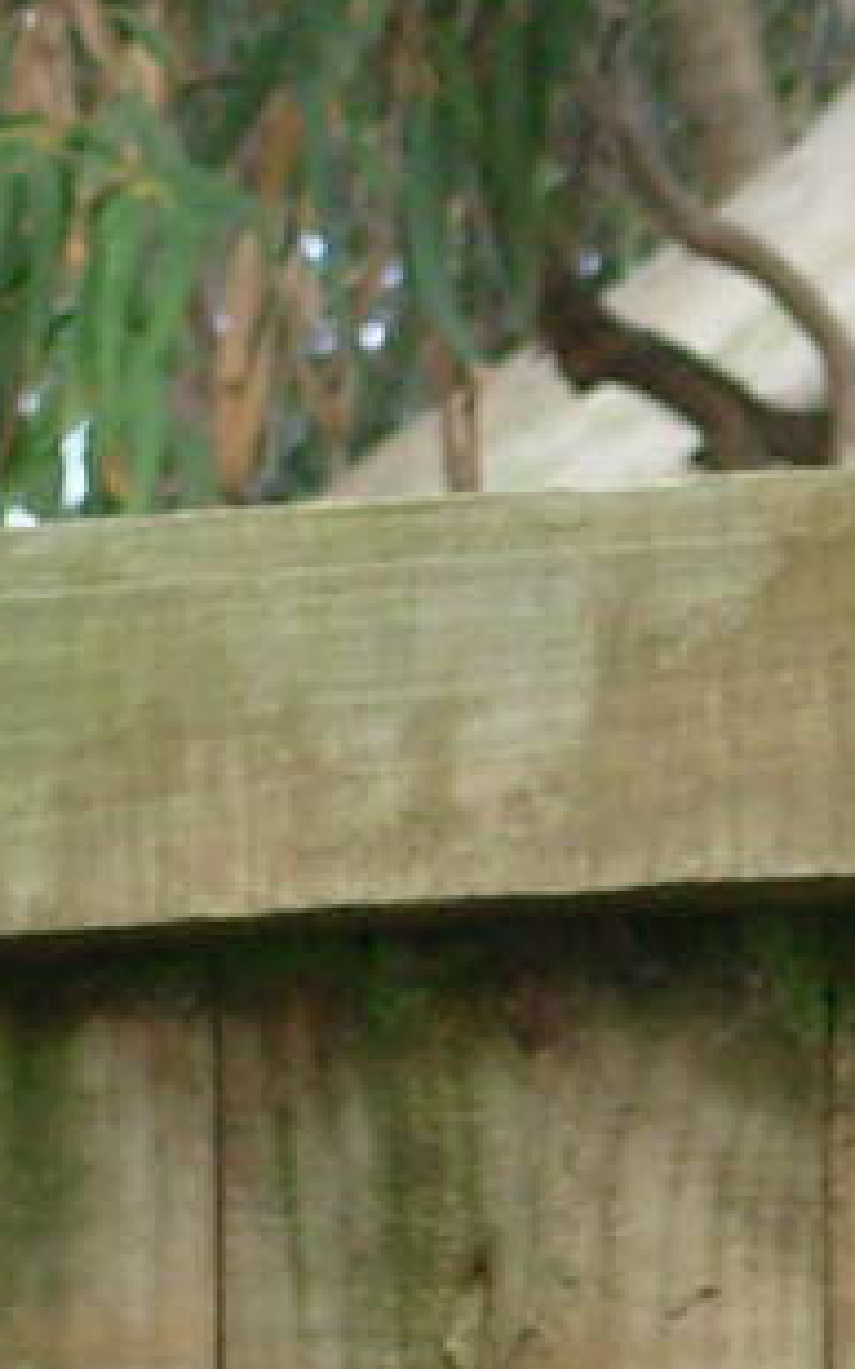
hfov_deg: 1.9
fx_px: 24991
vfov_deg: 3.1
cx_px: -1900
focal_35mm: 670
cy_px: 244
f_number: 4.3
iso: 71
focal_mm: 20.2
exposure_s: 1/114
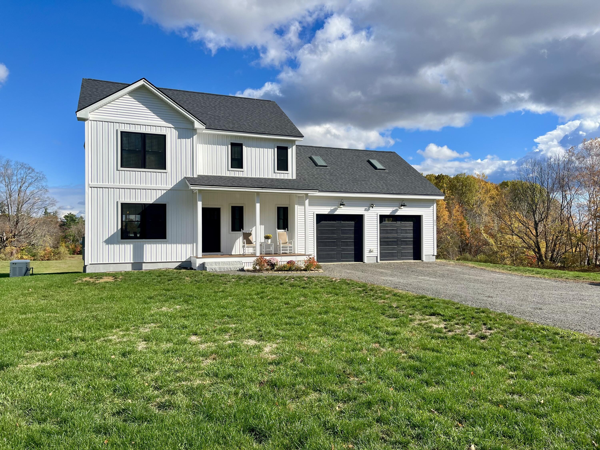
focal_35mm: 26
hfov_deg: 67.3
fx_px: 451
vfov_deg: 53.1
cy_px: 225
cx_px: 300
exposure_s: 1/4016
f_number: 1.6
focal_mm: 5.1
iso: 50
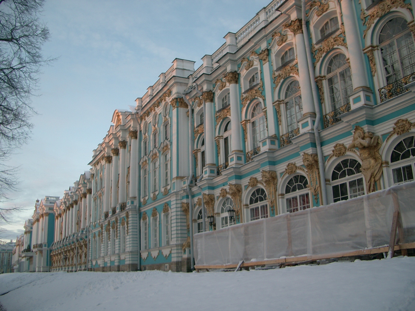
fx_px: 420
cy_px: 156
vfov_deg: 40.7
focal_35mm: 35
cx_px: 208
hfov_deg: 52.6
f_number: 2.6
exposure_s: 1/80
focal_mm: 5.8
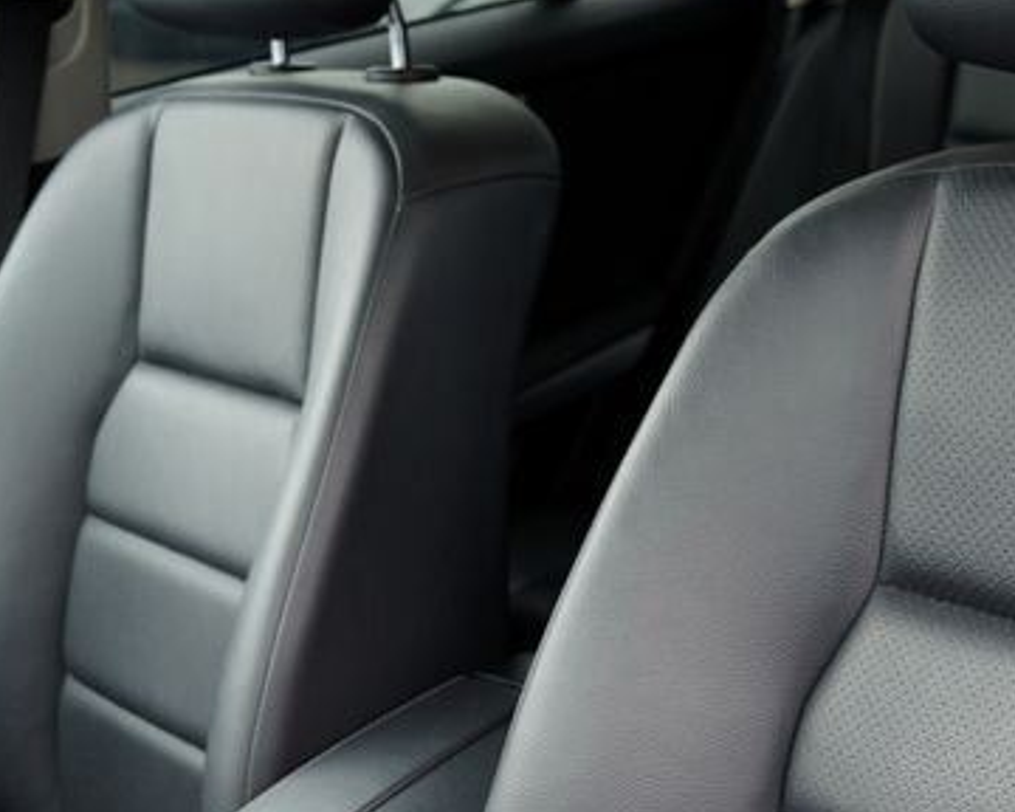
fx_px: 1923
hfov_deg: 29.0
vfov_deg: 23.8
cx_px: 795
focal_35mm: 64
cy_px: 475
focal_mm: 24
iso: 100
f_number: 4.5
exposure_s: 1/80
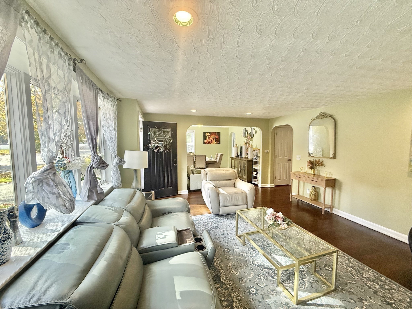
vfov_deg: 85.7
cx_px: 206
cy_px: 154
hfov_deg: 102.1
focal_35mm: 14
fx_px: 167
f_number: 2.2
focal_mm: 2.22
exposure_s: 1/120
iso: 200
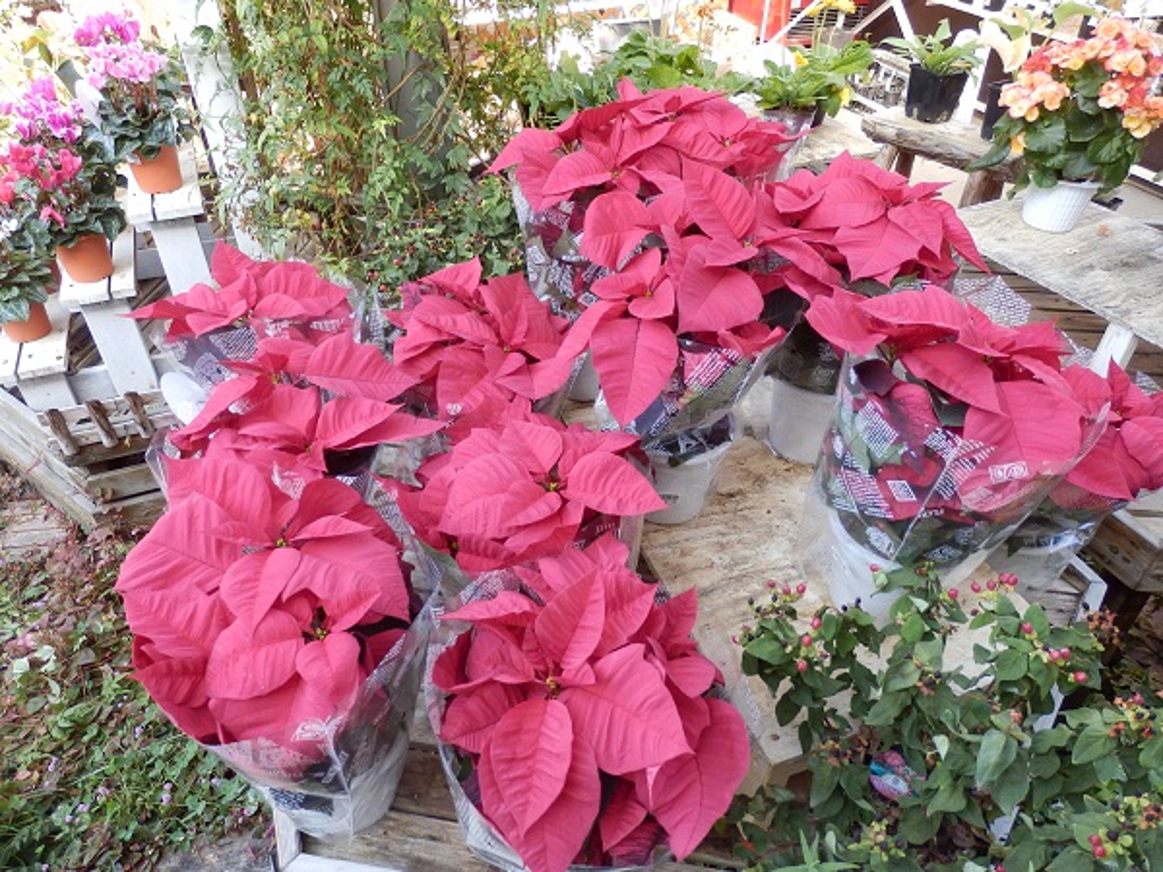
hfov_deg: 69.4
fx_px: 840
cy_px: 436
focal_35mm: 25
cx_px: 582
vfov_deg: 54.9
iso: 80
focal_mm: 4.5
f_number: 3
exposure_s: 1/50
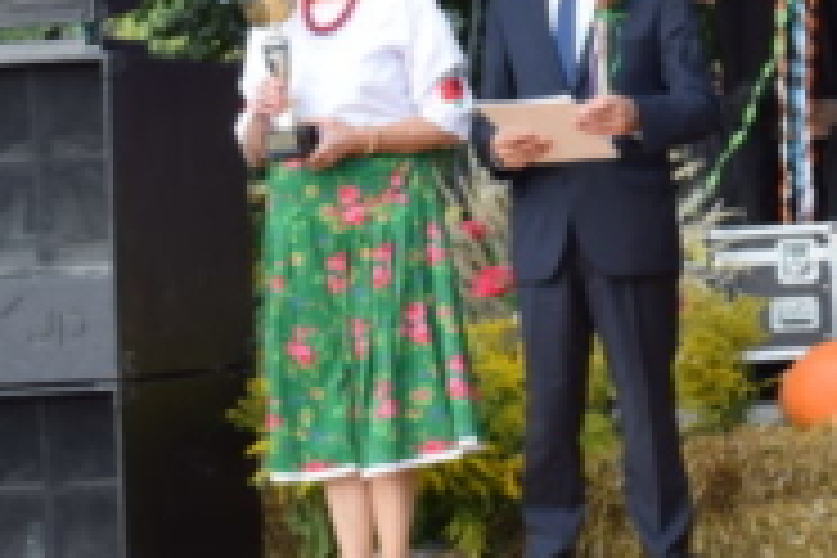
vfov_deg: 6.6
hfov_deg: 9.8
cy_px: -182
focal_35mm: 206
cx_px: 1138
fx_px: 4789
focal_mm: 40
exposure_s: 1/200
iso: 400
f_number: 7.1
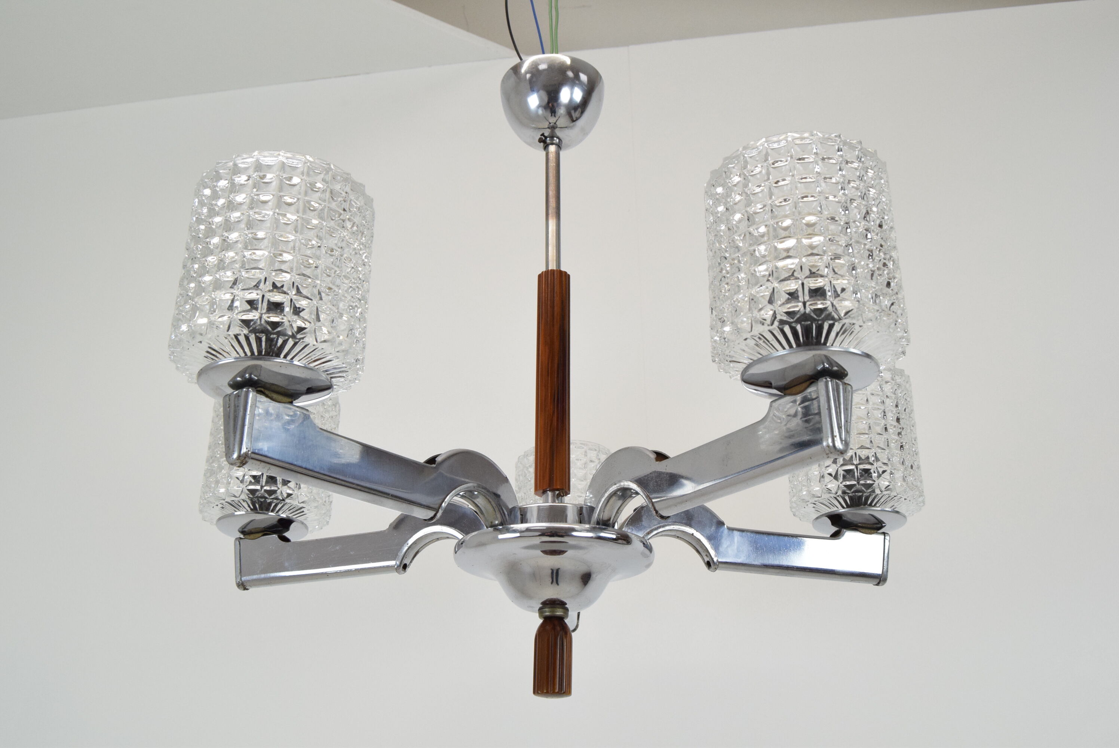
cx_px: 560
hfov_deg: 57.2
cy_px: 374
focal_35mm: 33
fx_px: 1027
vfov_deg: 40.0
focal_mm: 22
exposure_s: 1/320
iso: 1600
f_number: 9
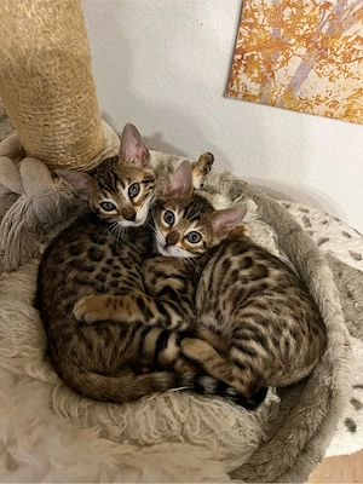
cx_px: 182
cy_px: 242
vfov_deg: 67.3
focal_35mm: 26
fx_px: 364
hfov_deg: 53.1
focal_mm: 5.7
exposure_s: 1/33
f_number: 1.5
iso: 640
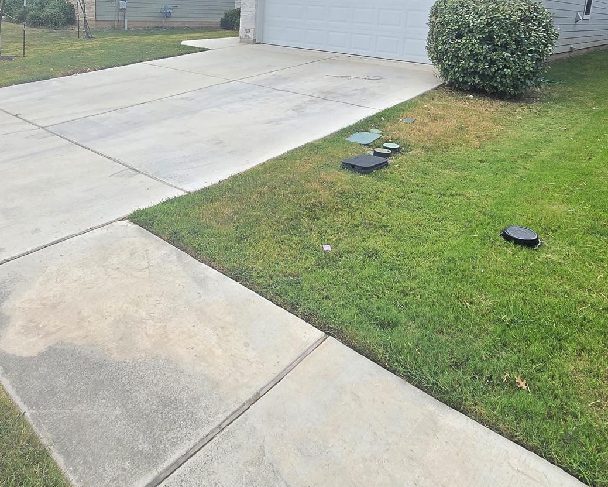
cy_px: 93
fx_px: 450
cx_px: 236
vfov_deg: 52.9
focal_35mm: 25
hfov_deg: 67.2
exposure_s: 1/1232
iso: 50
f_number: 2.2
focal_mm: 2.2
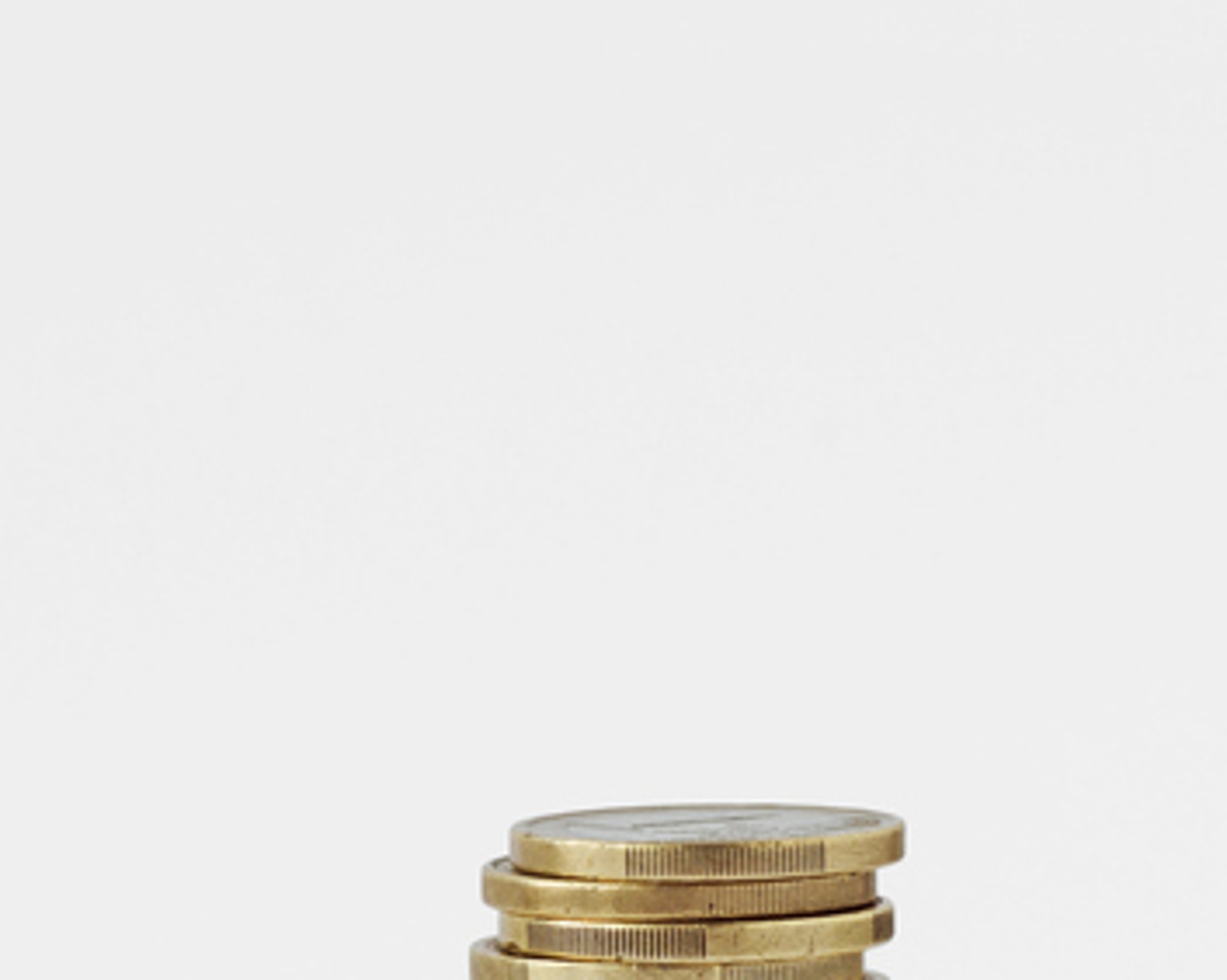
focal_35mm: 260
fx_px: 9437
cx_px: 66
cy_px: 822
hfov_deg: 7.4
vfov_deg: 5.9
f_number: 9
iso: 100
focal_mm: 90
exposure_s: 1/8
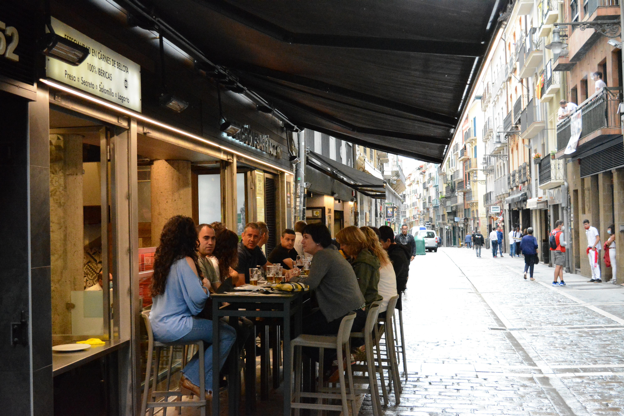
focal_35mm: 45
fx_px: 780
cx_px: 312
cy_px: 208
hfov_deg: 43.6
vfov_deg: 29.9
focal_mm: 30
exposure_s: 1/500
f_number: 5.6
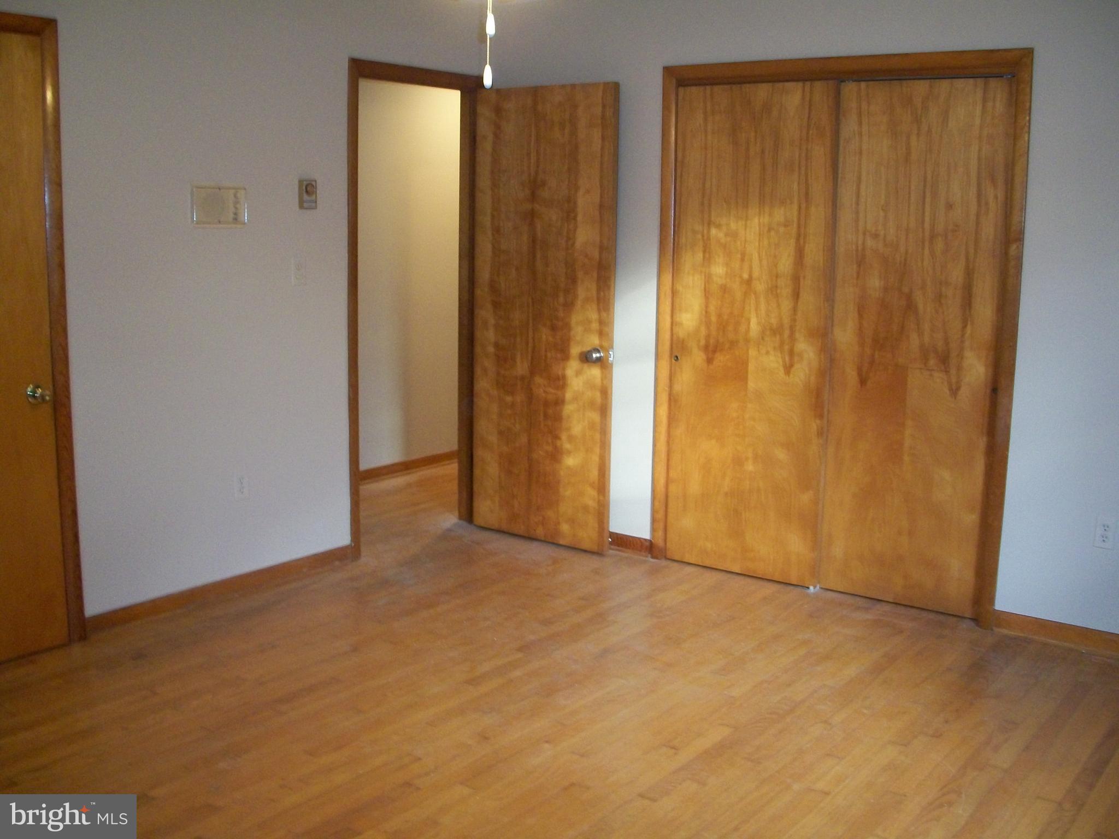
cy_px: 420
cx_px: 560
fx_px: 1131
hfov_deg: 52.6
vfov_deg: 40.7
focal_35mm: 35
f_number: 3.1
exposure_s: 1/30
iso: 320
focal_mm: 6.3
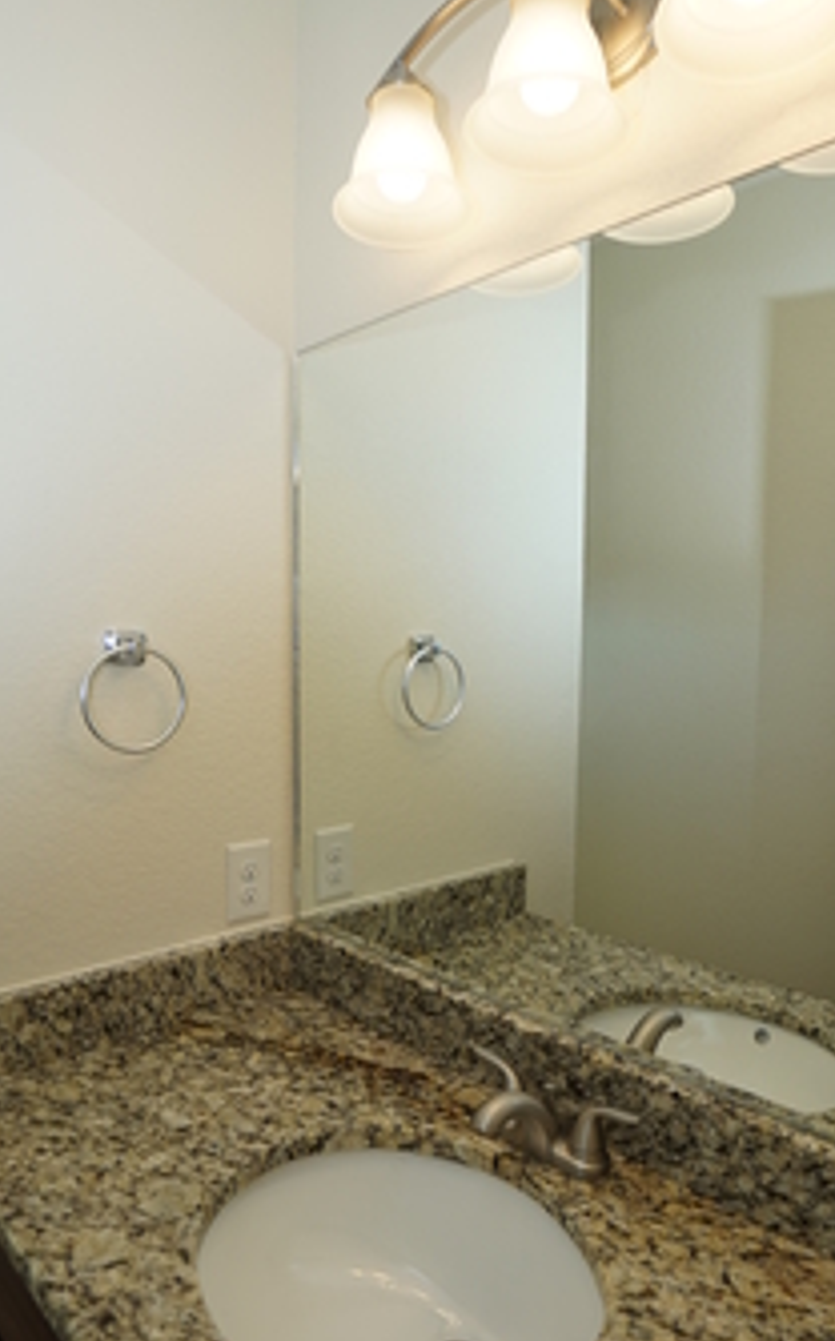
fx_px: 803
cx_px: 446
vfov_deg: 79.6
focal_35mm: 22
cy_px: 715
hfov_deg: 54.9
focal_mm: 10
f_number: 4
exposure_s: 1/60
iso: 100
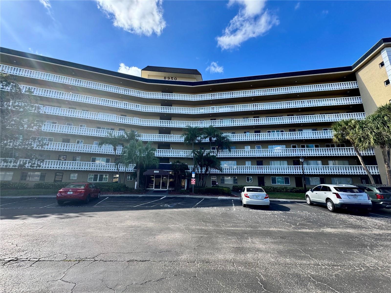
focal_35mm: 14
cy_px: 146
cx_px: 196
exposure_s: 1/578
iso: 40
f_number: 2.2
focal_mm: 2.22
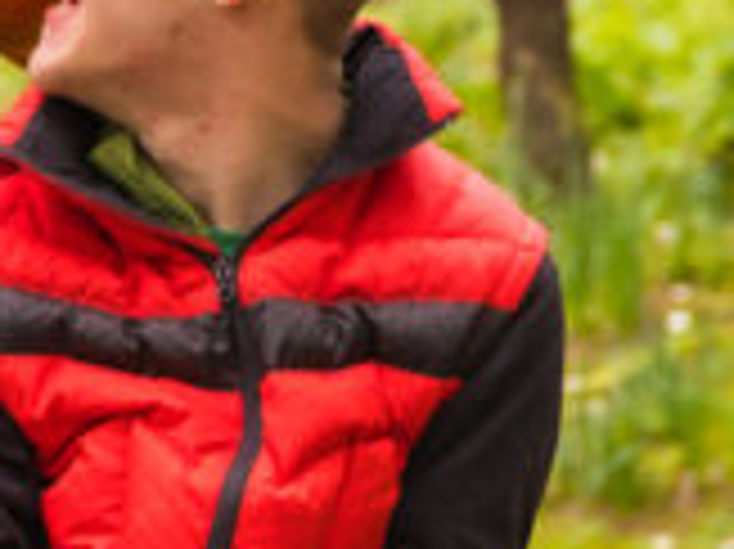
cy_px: 220
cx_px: -419
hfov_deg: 9.3
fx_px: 4358
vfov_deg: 7.2
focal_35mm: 206
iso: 100
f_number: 2.8
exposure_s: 1/100
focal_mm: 48.4
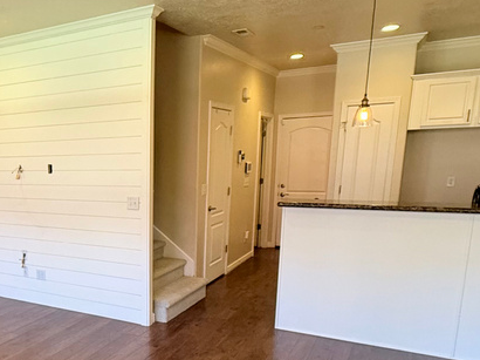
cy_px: 265
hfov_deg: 48.9
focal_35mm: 35
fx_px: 485
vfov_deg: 39.7
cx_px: 80
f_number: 2.2
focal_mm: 2.22
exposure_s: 1/120
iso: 250
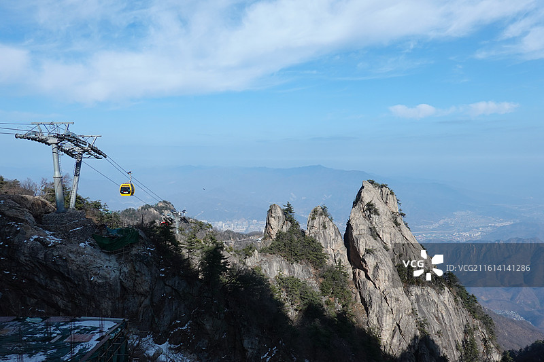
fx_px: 363
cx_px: 272
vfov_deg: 53.1
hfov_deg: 73.8
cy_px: 181
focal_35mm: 24
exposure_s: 1/640
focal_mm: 9
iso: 125
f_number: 5.6
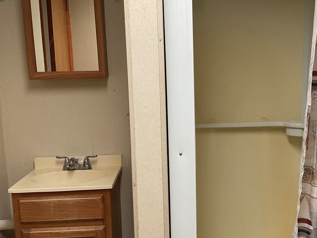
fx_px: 412
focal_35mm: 45
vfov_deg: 32.1
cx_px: 207
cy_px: 137
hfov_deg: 41.6
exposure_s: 1/60
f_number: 1.8
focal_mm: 3
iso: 125
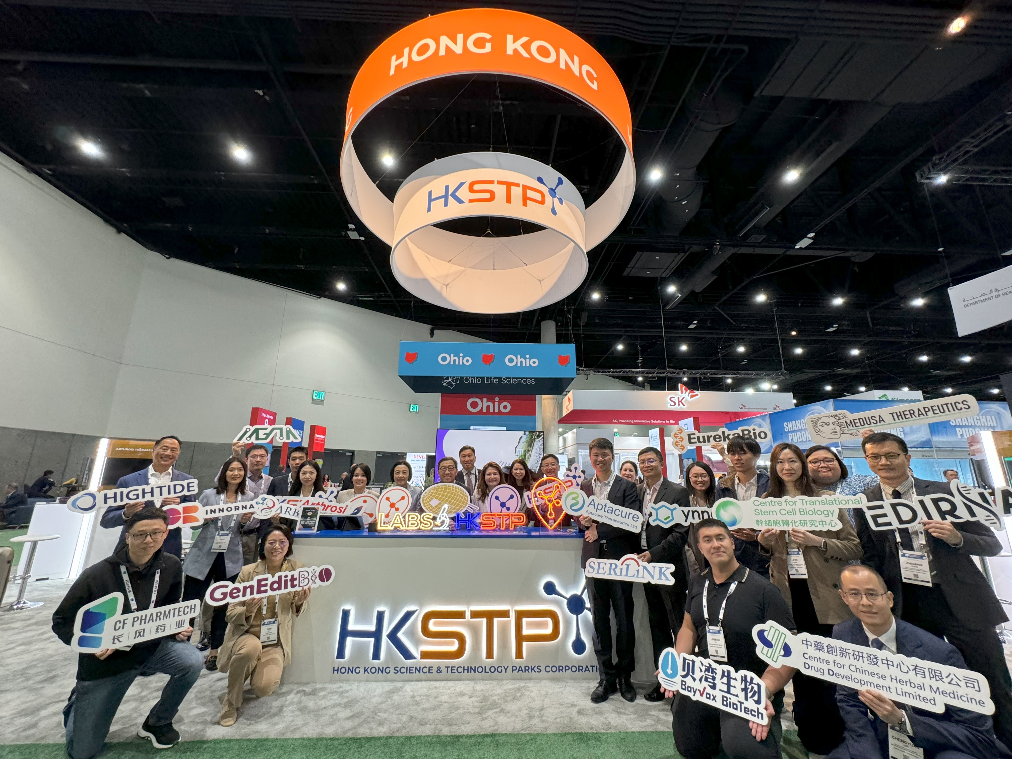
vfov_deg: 85.7
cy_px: 380
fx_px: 409
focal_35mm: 14
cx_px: 506
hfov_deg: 102.1
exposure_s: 1/120
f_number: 2.2
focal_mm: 2.22
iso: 250
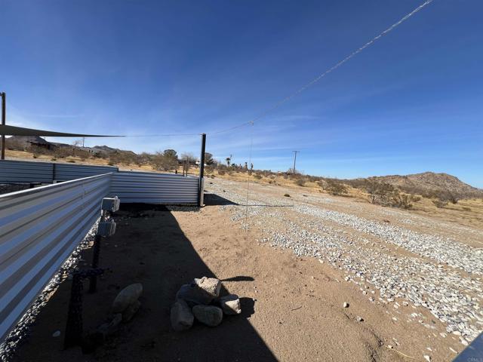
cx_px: 242
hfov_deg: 106.2
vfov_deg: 89.9
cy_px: 181
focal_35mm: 13
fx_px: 181
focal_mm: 1.57
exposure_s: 1/2660
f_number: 1.8
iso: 32
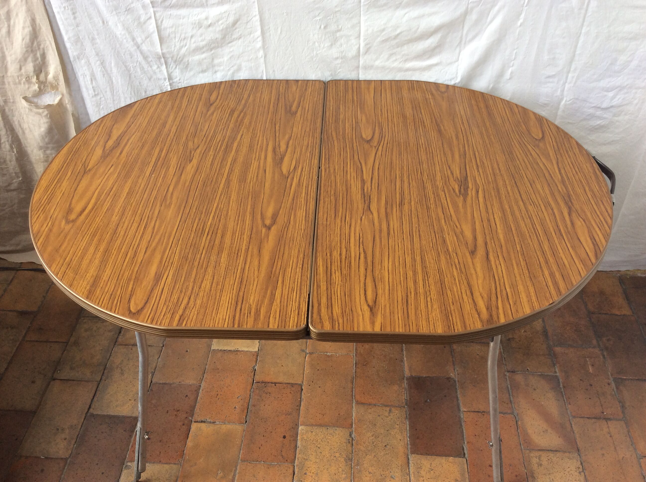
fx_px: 596
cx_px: 323
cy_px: 241
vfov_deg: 44.1
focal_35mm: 32
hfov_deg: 56.9
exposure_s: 1/106
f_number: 2.4
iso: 32
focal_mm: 3.3
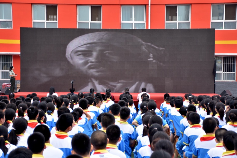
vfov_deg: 15.2
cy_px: 79
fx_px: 592
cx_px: 118
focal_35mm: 90
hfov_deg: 22.6
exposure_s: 1/125
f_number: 5
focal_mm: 60
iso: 125
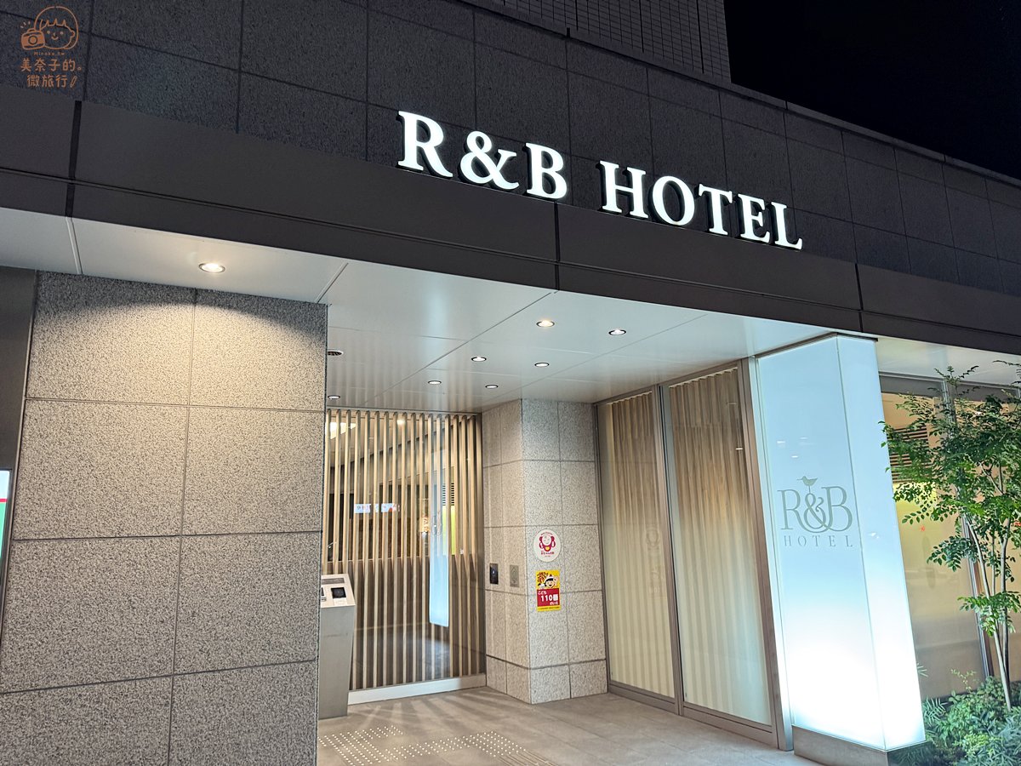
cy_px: 383
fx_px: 708
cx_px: 510
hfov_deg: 71.6
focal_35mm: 24
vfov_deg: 56.8
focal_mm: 6.76
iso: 200
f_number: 1.78
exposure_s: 1/60
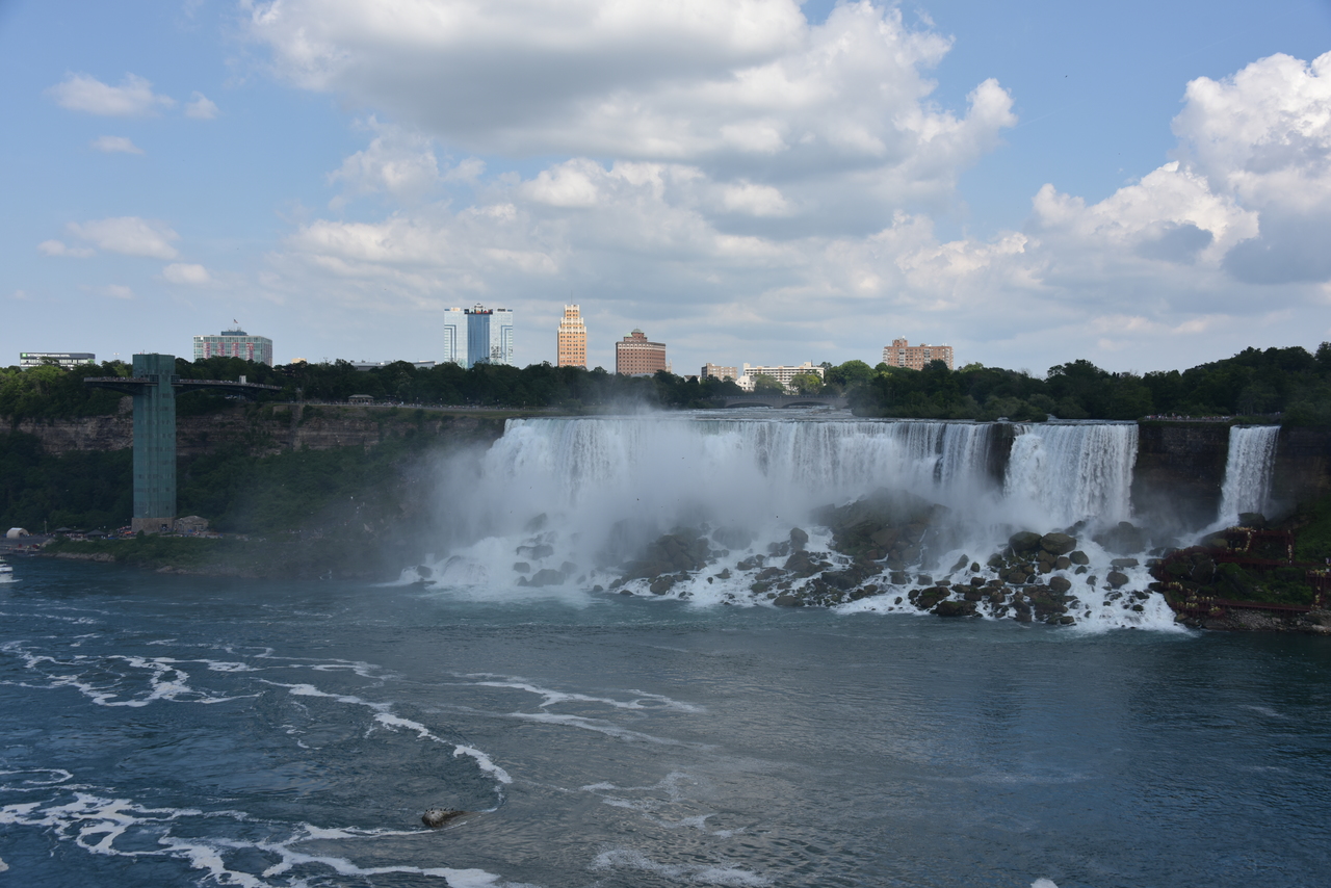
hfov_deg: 53.1
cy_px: 444
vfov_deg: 36.9
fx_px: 1331
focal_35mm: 36
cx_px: 666
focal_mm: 36
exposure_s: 1/320
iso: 100
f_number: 9
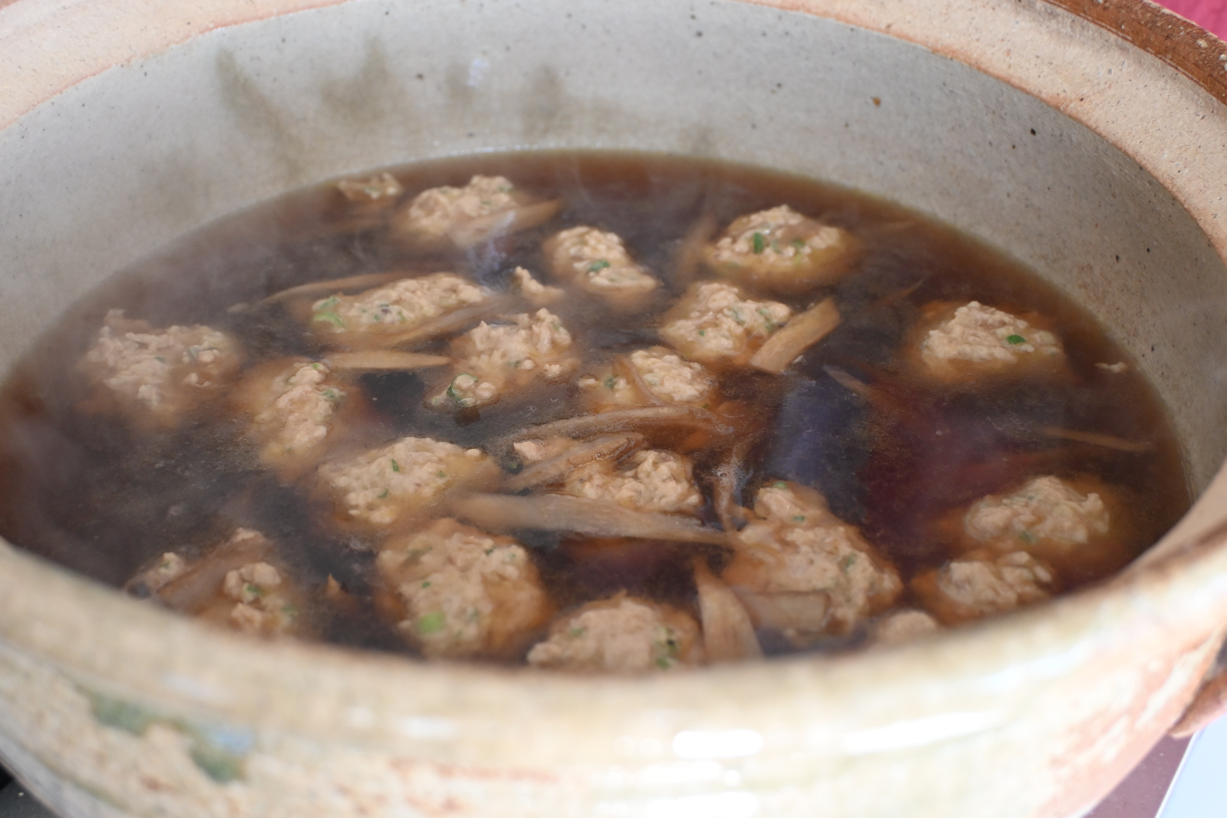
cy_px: 409
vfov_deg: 29.4
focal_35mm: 46
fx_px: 1559
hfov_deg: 43.0
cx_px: 614
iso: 720
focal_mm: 30.5
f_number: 4.8
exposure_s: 1/125
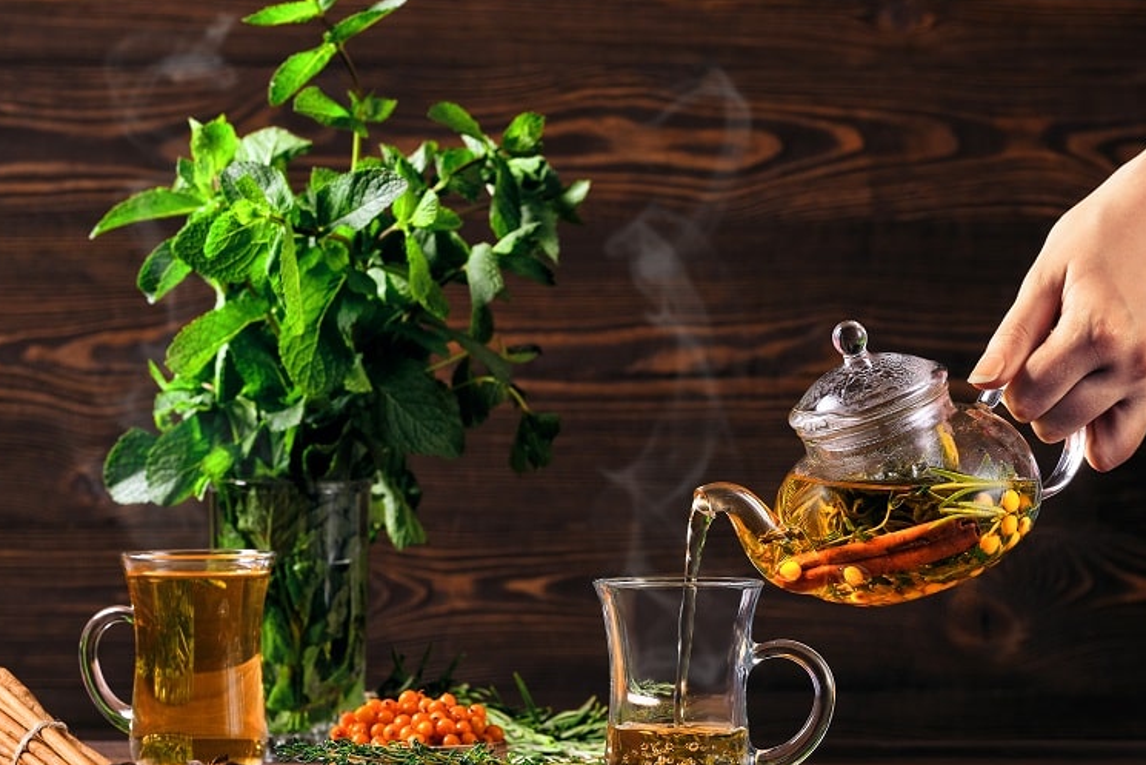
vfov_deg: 8.4
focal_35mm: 163
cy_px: 402
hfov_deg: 12.6
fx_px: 5189
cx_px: 574
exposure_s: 1/160
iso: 320
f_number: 8
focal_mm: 90
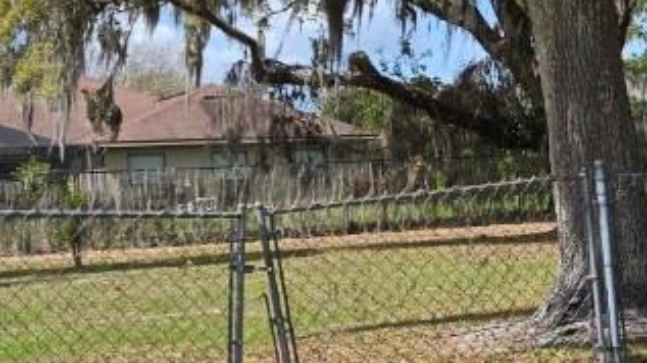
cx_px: 1370
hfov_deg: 14.7
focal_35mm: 114
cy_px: 257
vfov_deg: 10.6
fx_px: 1955
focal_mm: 6.3
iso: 12
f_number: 1.7
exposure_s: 1/690
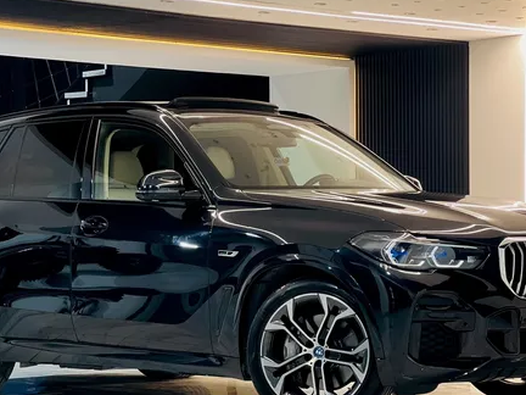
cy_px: 265
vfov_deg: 13.0
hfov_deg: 17.3
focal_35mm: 114
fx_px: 1732
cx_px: 252
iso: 125
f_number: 2.8
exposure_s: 1/33
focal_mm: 9
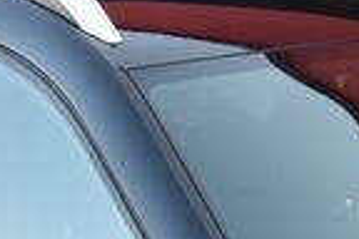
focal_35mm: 535
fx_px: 5335
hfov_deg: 3.8
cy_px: 655
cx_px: 546
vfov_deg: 2.5
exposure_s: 1/100
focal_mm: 75
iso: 500
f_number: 5
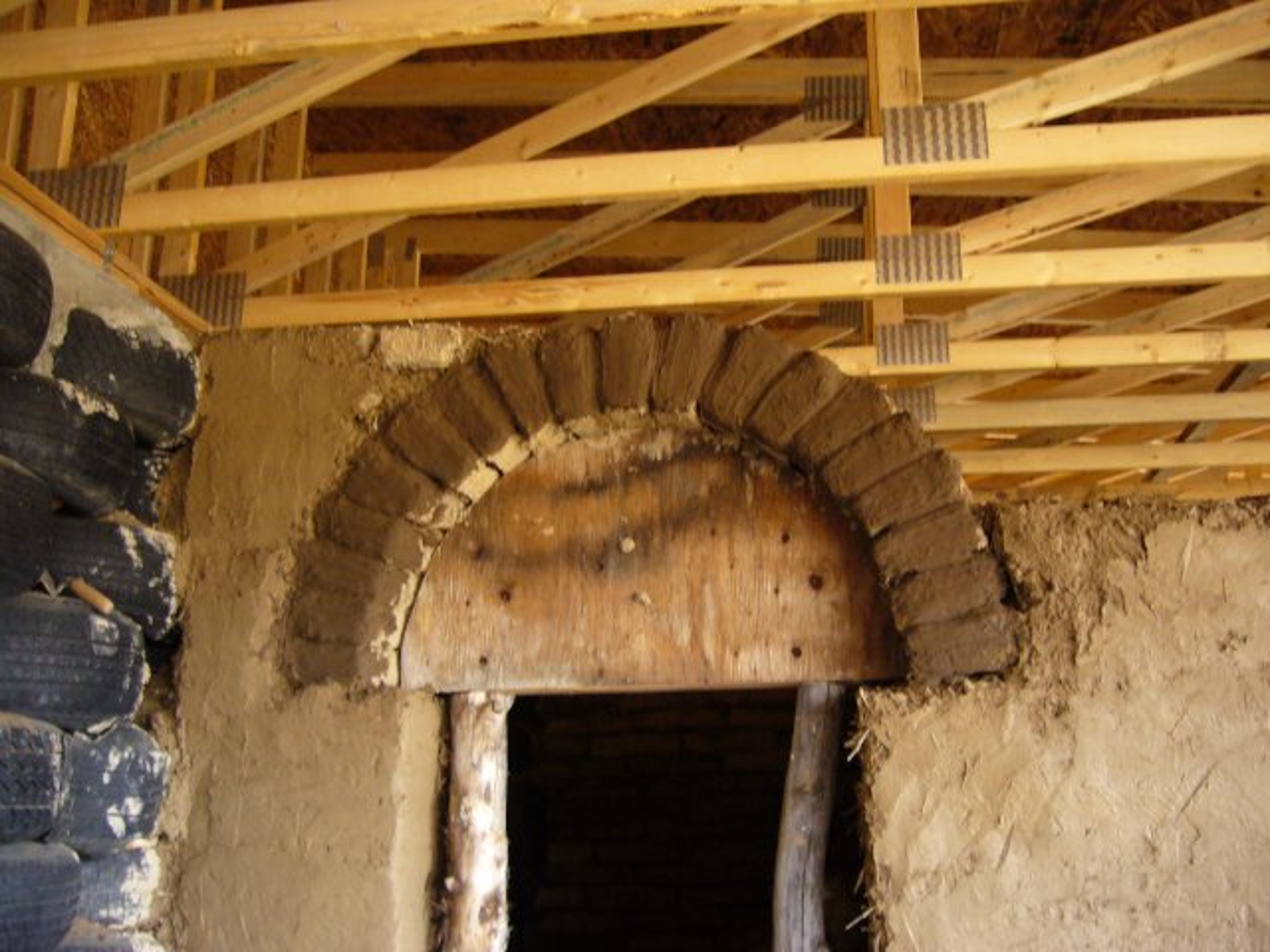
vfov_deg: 40.7
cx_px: 635
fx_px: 1284
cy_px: 476
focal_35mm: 35
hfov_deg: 52.6
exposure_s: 1/13
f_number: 2.8
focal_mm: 5.8
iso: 200
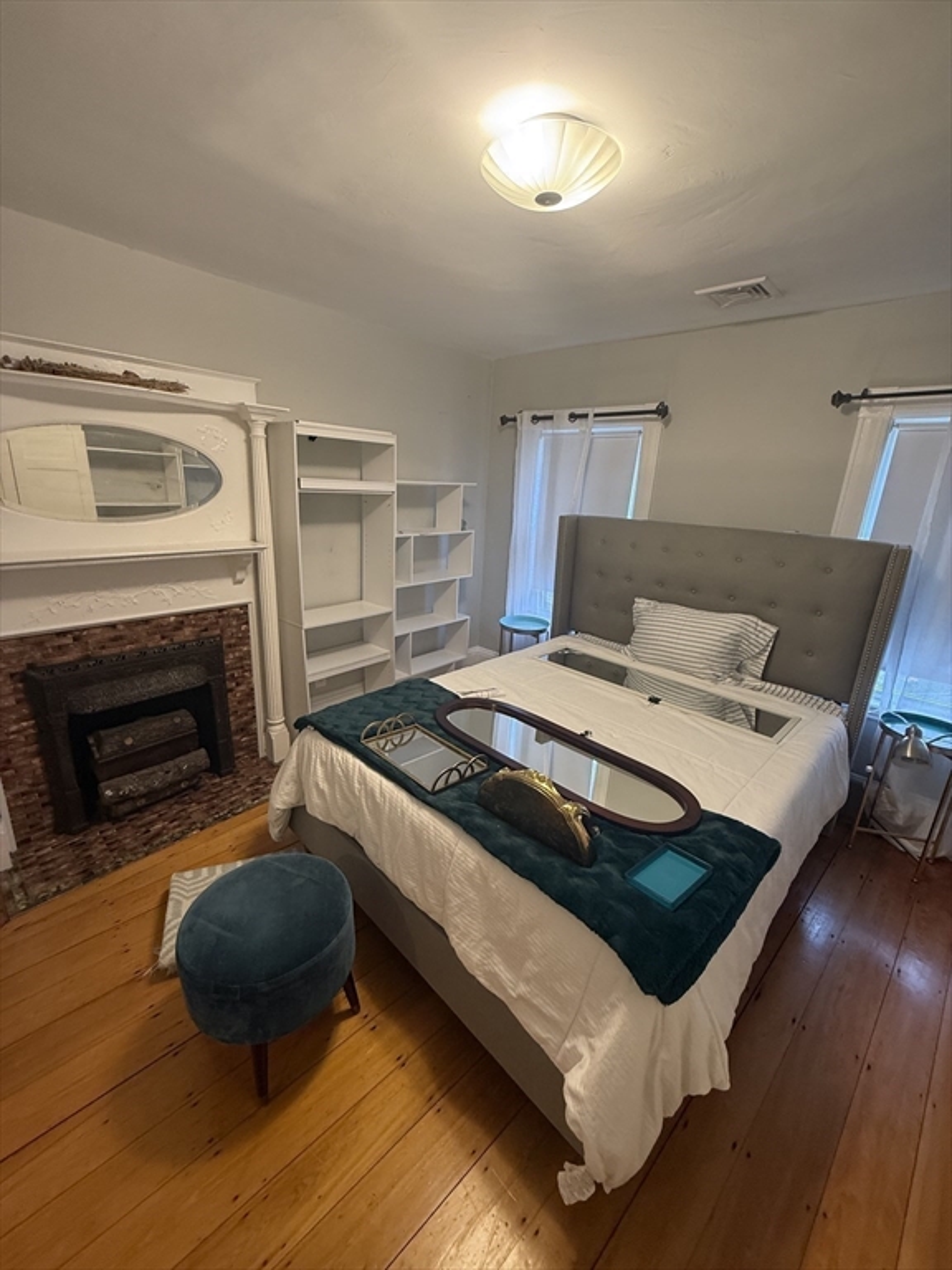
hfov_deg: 85.7
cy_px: 635
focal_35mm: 14
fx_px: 513
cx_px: 476
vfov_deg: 102.1
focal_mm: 2.22
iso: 200
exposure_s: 1/60
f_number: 2.2
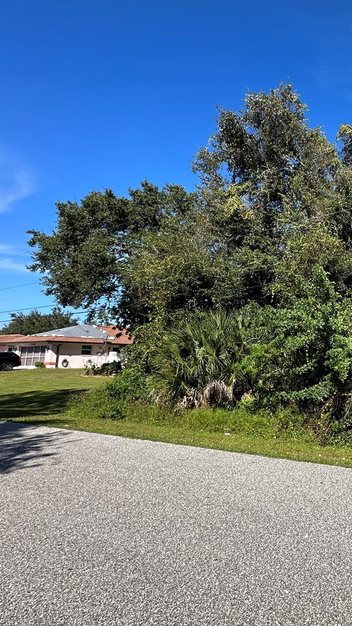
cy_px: 308
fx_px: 365
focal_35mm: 22
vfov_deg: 81.2
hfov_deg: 43.2
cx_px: 362
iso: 40
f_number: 2.2
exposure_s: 1/807
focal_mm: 2.22
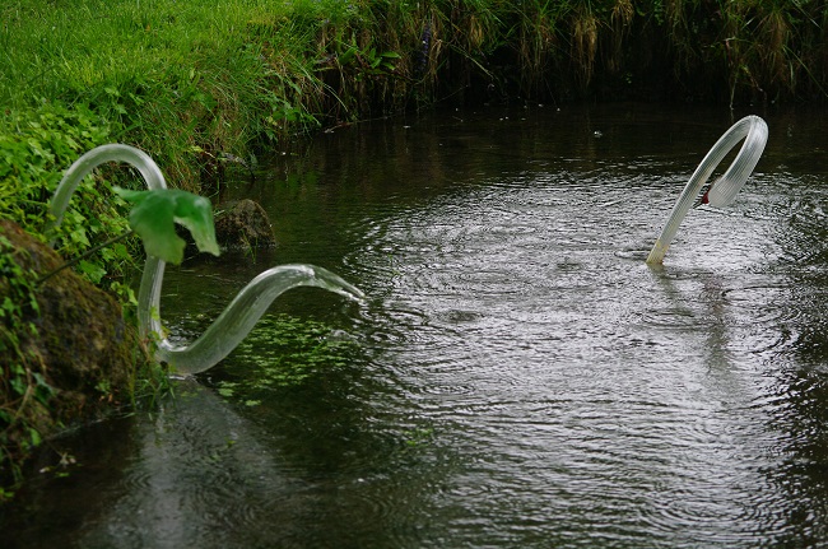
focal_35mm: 102
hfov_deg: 20.0
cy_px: 274
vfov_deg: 13.4
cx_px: 414
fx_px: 2342
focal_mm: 68
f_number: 5.6
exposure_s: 1/180
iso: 400
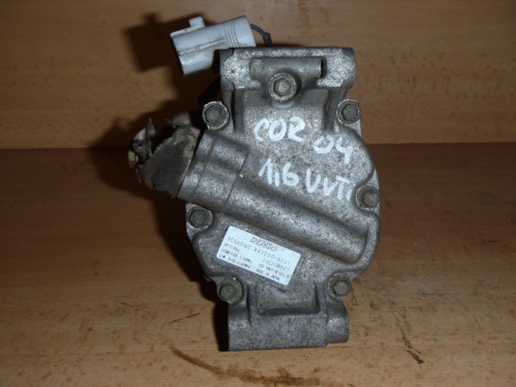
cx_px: 258
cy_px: 194
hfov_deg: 49.0
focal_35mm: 38
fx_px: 566
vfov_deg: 37.7
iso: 100
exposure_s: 1/40
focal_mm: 6.83
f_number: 4.6
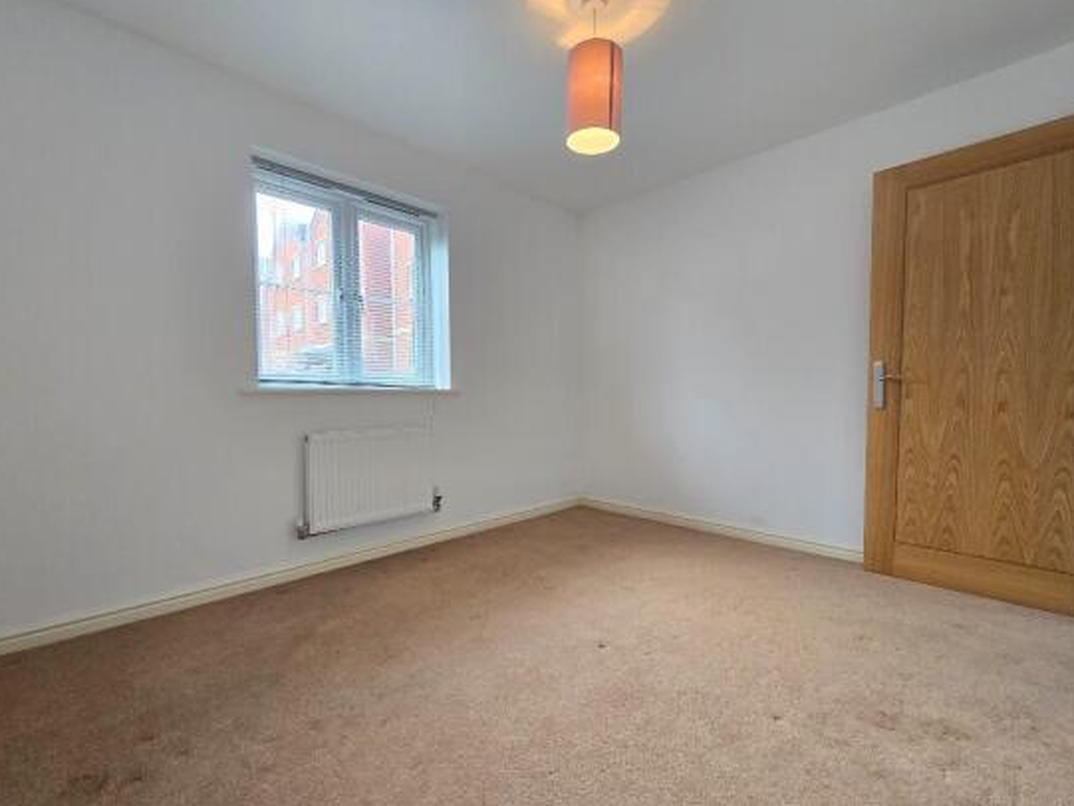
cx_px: 521
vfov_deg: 85.7
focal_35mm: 14
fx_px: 434
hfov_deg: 102.0
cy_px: 420
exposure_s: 1/50
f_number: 2.2
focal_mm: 2.2
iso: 160
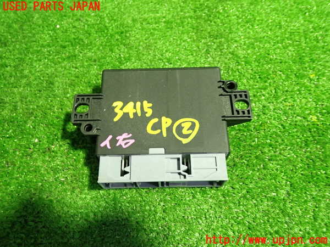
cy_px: 124
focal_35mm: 30
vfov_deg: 46.8
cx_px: 165
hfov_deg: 60.0
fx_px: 286
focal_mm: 5.4
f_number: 2.3
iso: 400
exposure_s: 1/30
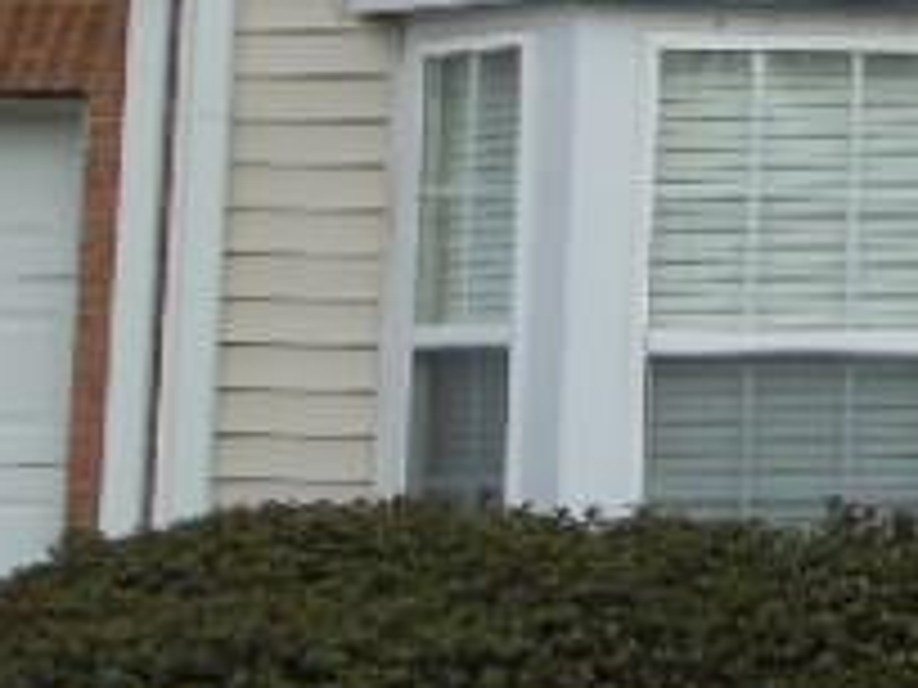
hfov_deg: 9.6
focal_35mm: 191
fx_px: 5065
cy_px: -189
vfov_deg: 7.7
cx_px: 1926
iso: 80
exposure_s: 1/1000
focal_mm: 6.8
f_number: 3.6
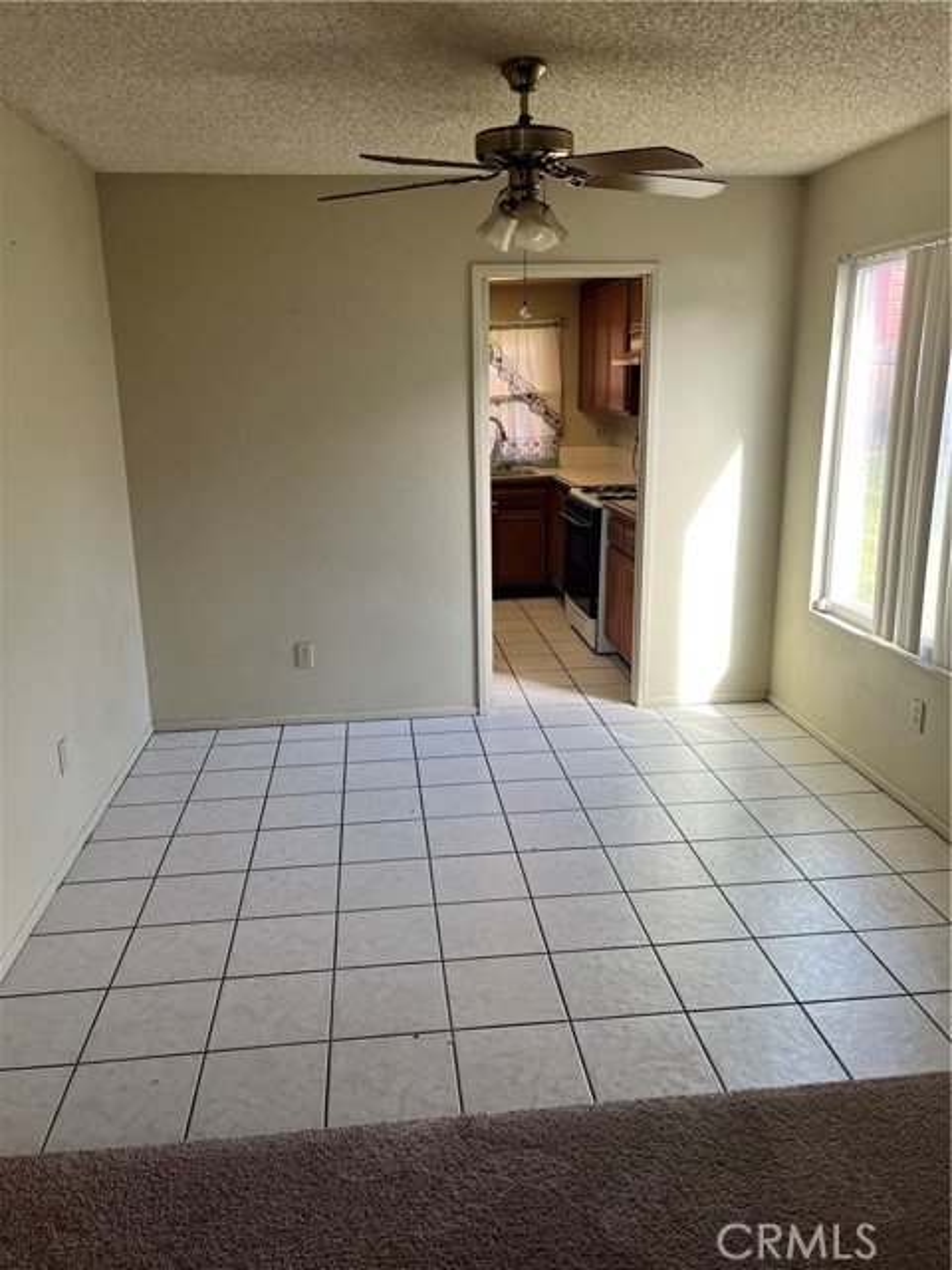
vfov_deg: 67.3
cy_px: 635
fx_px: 953
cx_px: 476
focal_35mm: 26
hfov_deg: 53.1
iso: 100
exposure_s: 1/120
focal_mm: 5.1
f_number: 1.6
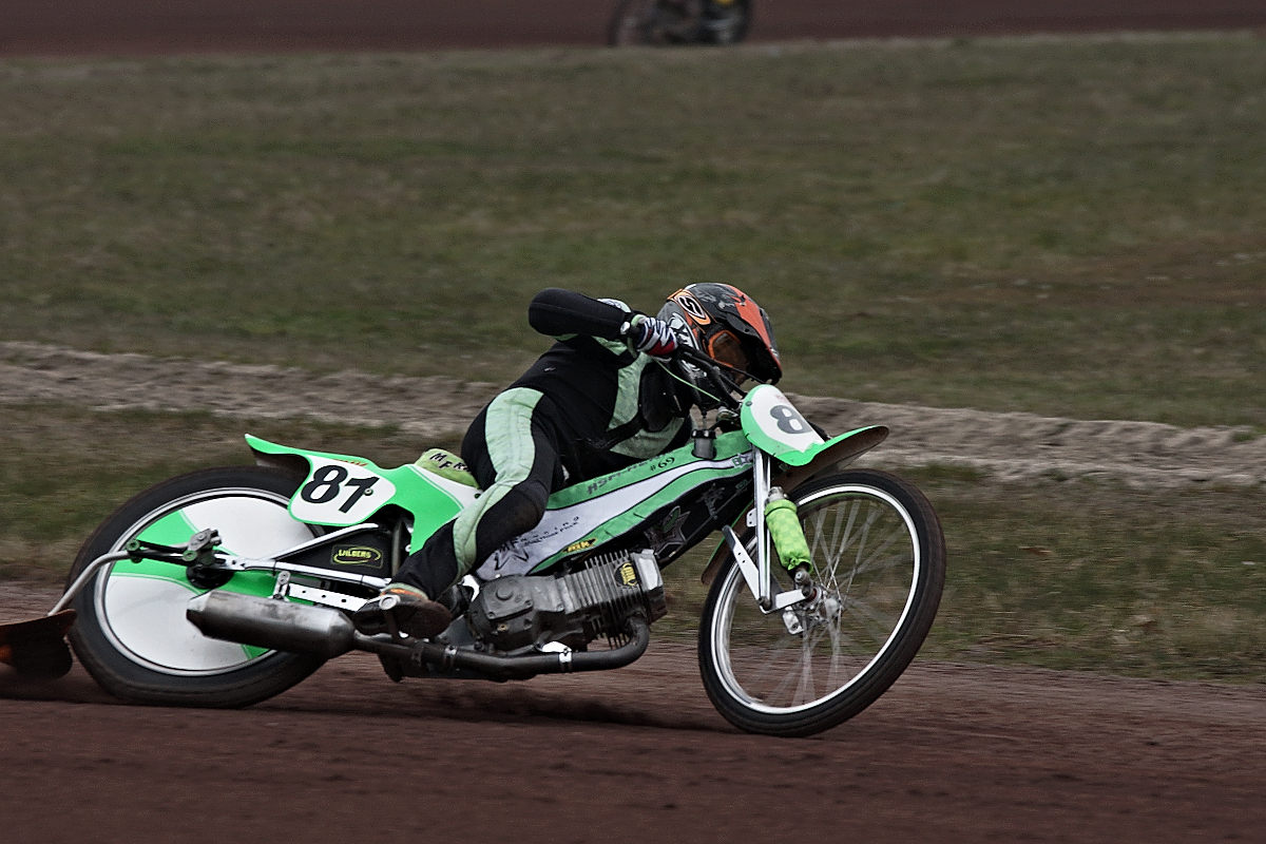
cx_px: 633
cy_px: 422
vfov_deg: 3.1
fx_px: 15824
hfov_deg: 4.6
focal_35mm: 450
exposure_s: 1/800
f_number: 8
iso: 400
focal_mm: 300
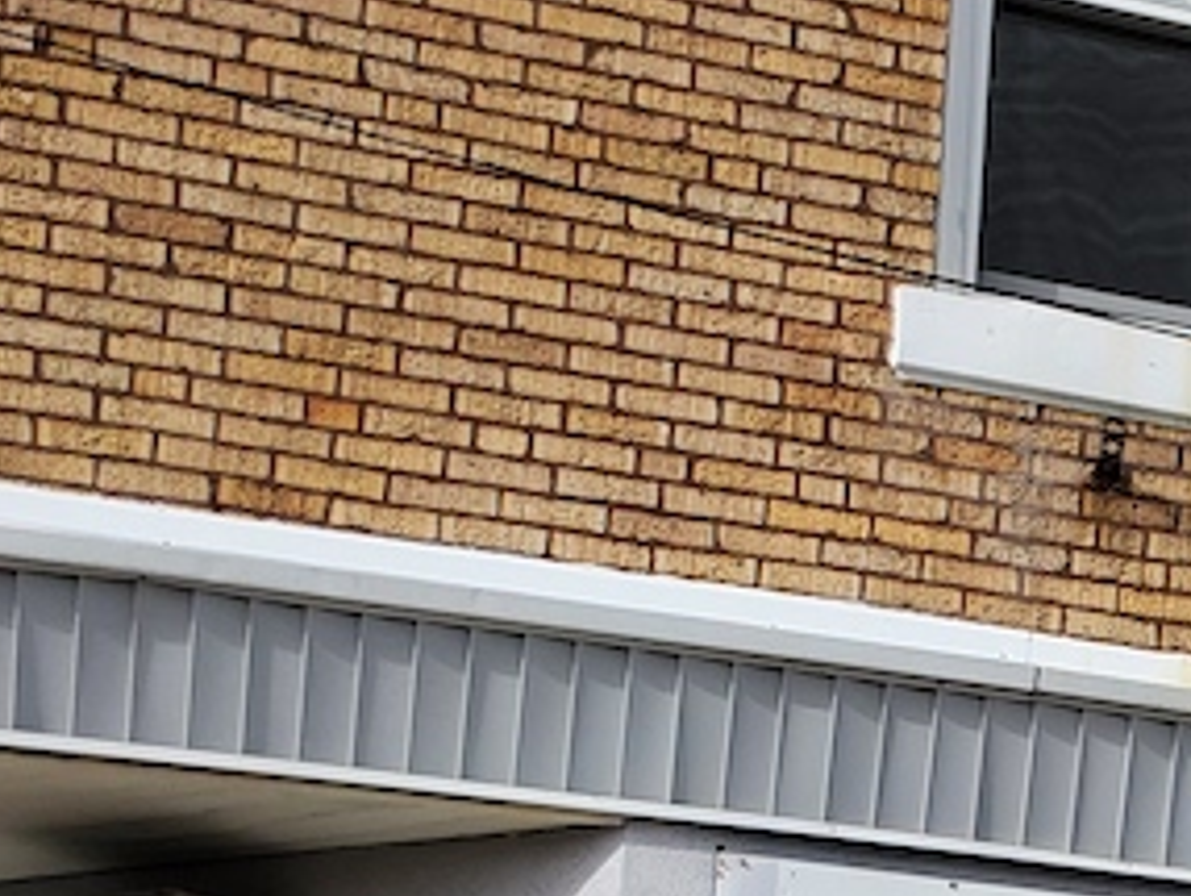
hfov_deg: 18.9
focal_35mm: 93
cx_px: 1716
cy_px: 1263
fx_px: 3202
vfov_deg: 15.0
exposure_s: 1/2059
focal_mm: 4.3
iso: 50
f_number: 2.4
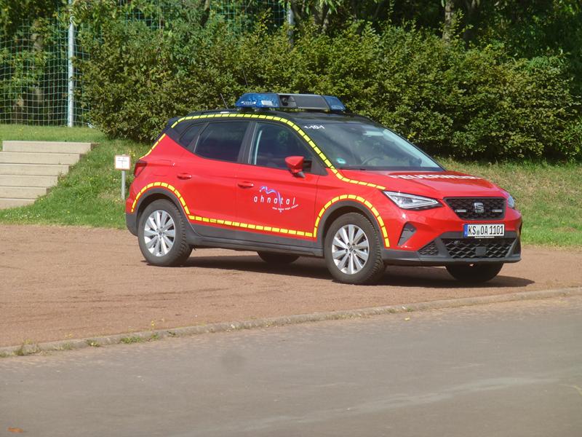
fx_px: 2959
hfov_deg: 11.2
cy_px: 218
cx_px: 291
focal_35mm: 176
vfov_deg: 8.4
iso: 100
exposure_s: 1/500
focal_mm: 31.3
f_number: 5.4
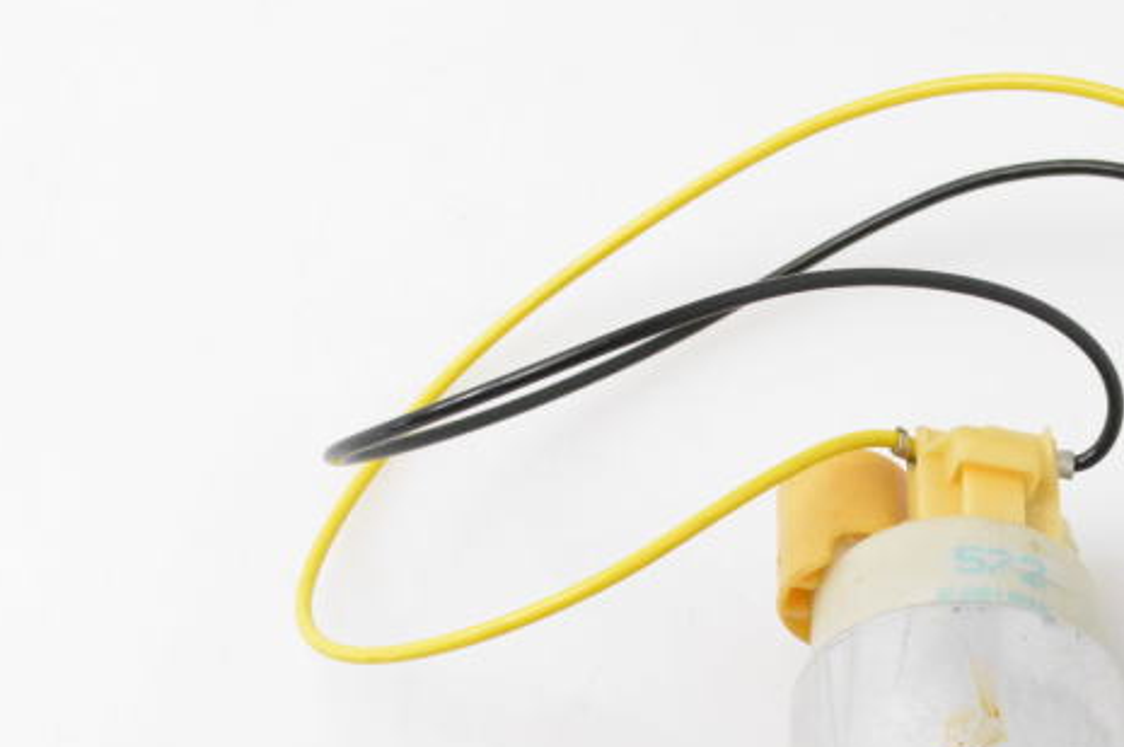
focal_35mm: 119
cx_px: 776
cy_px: 793
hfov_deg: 17.2
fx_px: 3711
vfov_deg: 11.3
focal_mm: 36
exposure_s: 1/200
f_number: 10
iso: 6400
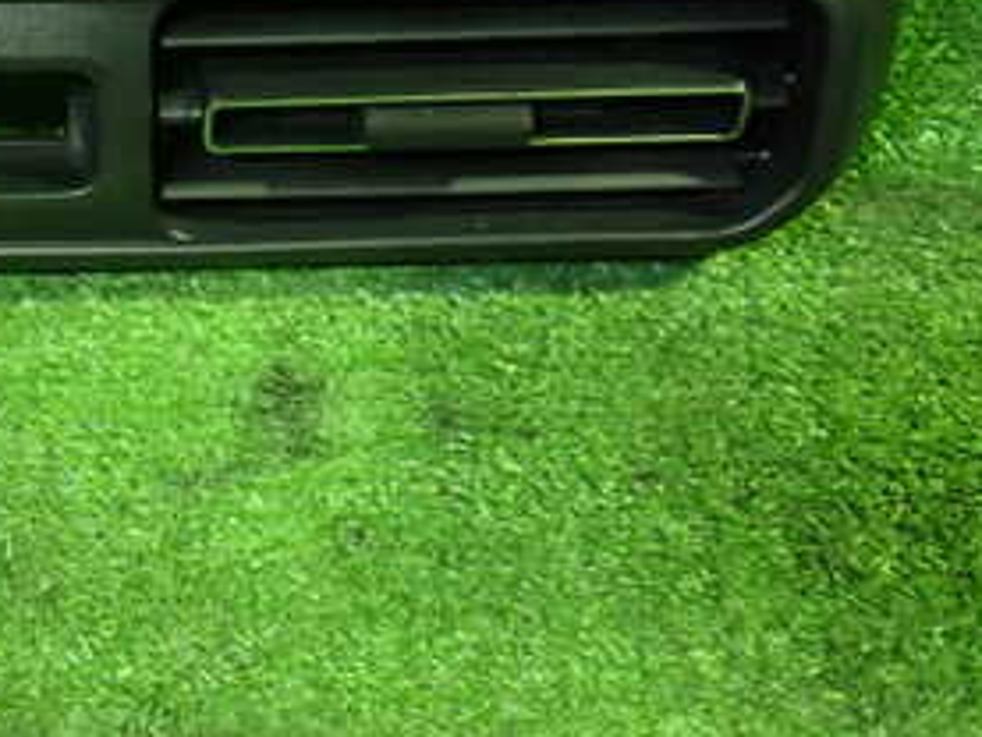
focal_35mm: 65
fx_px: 1845
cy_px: 149
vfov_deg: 22.3
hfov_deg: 27.6
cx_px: -64
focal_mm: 5.4
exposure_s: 1/25
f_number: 2.3
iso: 800
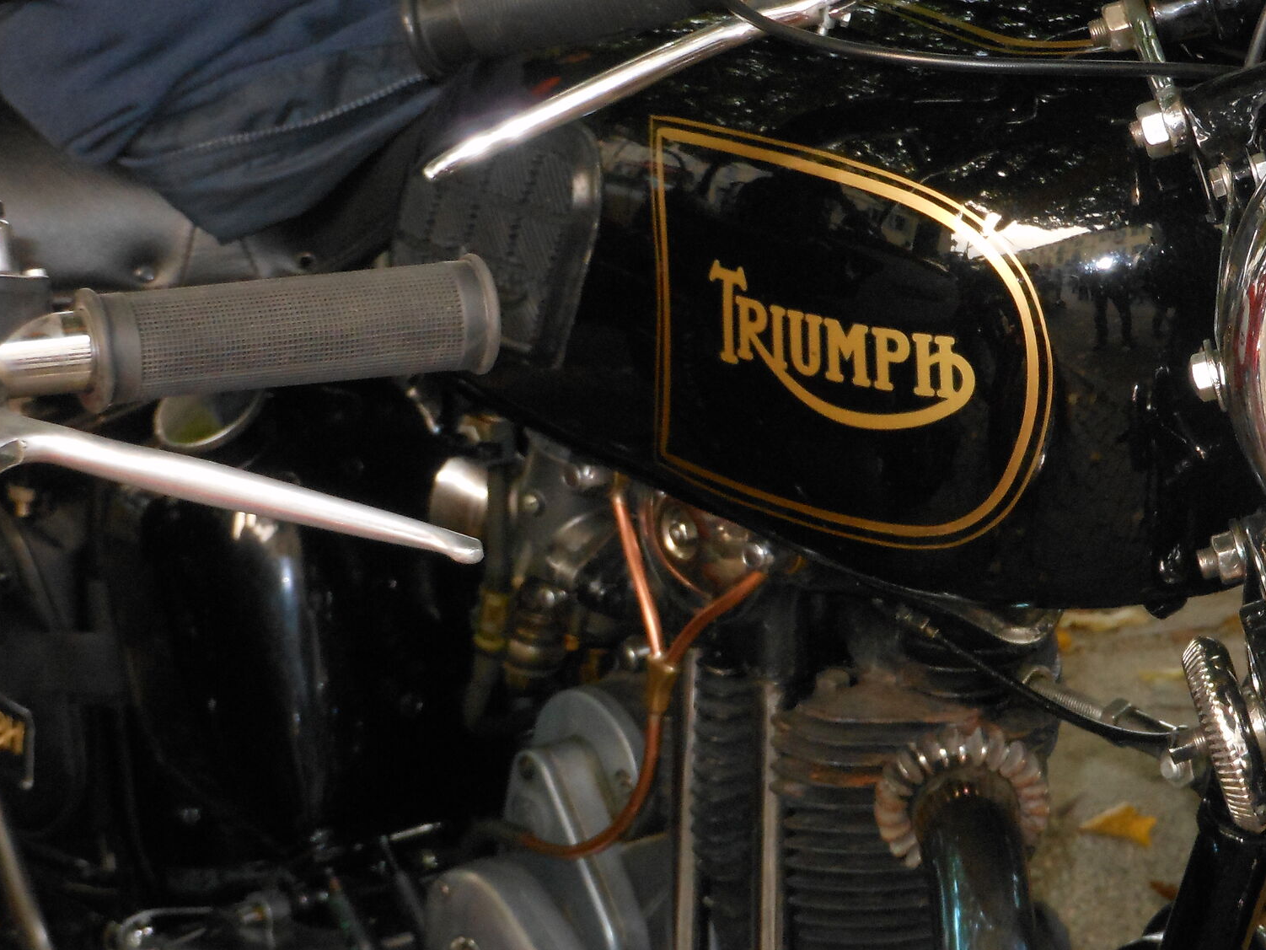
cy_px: 624
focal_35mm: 139
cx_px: 829
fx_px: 5084
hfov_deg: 14.2
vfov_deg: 10.7
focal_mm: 15.6
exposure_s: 1/60
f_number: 5.3
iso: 320
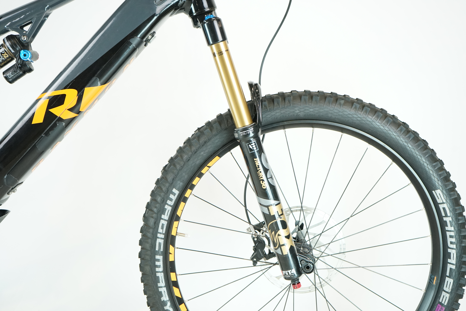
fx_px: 570
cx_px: 233
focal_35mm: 44
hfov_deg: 44.5
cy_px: 156
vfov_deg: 30.5
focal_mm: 44
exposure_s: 1/200
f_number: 5.6
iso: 2500
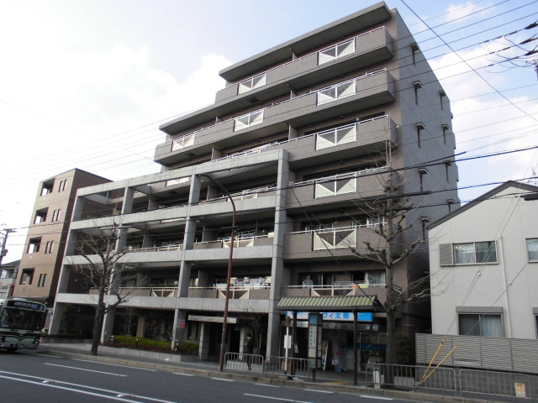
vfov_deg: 53.1
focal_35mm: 26
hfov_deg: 67.3
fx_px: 404
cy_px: 202
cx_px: 269
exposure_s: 1/250
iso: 100
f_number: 3.5
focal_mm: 4.6
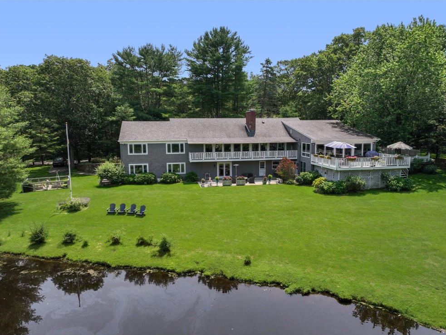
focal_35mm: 25
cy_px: 173
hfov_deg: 69.4
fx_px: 322
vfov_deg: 54.9
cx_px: 225
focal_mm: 12.29
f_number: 2.8
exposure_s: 1/240
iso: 100
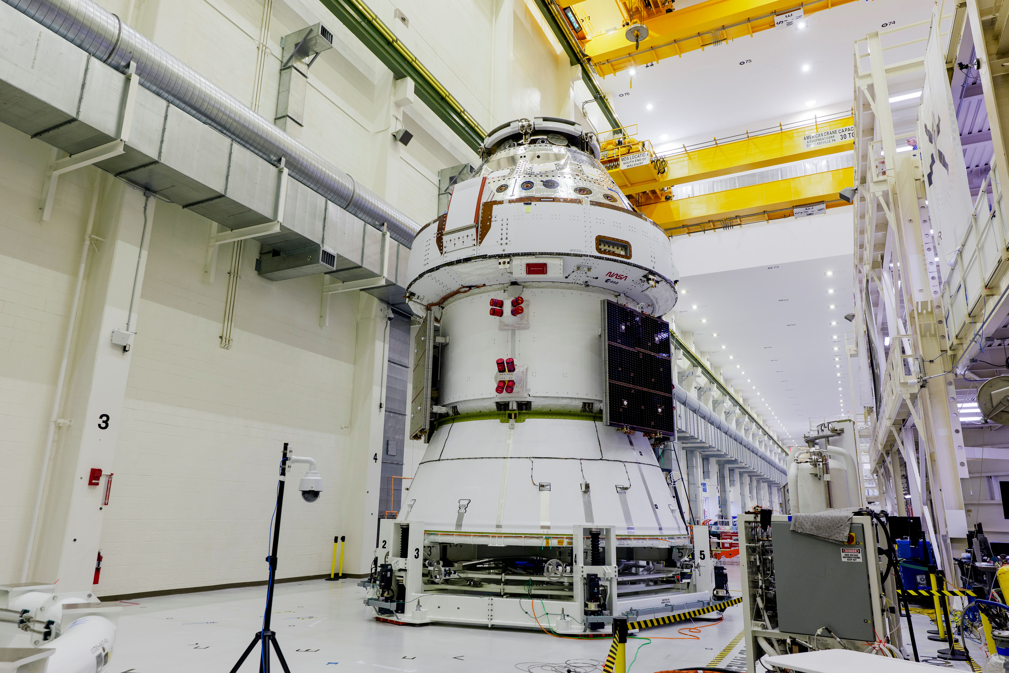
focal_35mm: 24
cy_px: 336
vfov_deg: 53.1
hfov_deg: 73.7
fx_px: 673
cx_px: 504
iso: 800
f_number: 5.6
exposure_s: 1/60
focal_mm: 24
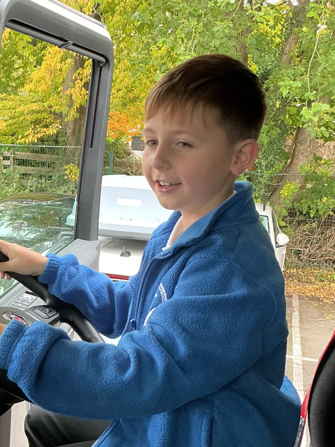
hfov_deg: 25.6
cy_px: 280
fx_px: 735
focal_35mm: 57
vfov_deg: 33.6
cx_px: 122
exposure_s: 1/60
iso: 100
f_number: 1.8
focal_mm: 3
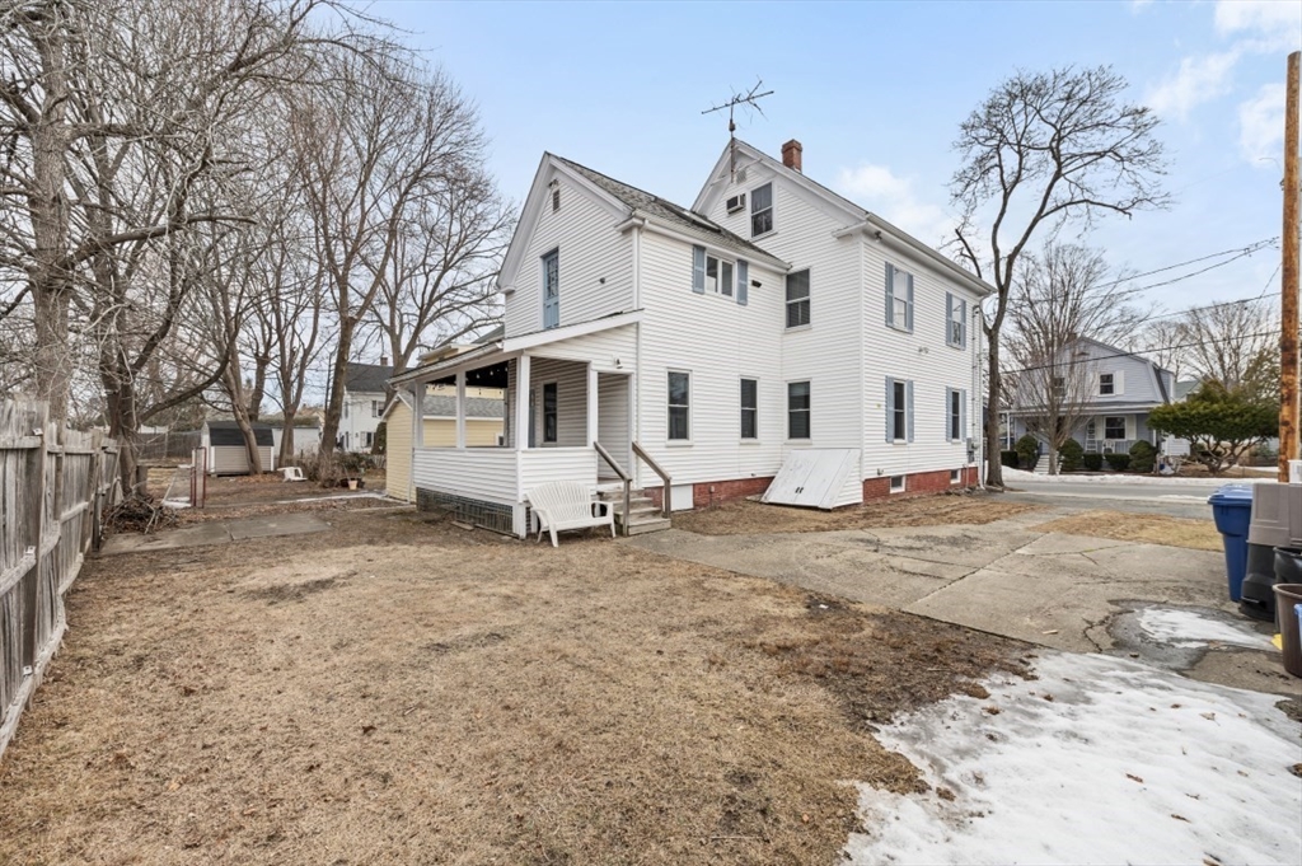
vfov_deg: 81.1
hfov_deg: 104.3
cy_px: 433
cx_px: 651
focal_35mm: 14
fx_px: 506
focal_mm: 14
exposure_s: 1/400
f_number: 8
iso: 100
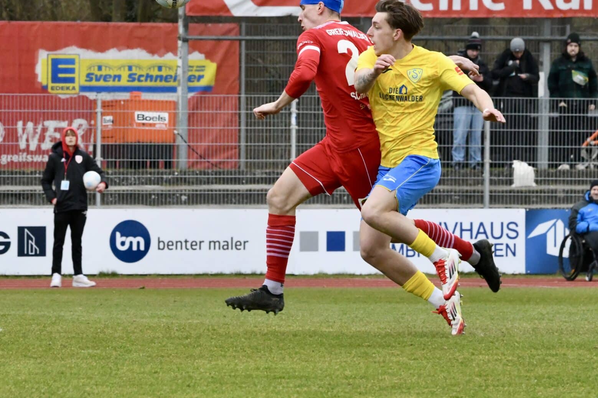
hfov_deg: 7.1
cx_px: 338
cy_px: 158
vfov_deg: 4.8
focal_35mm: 289
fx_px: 4800
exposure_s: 1/1600
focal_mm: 220
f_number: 14
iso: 8000
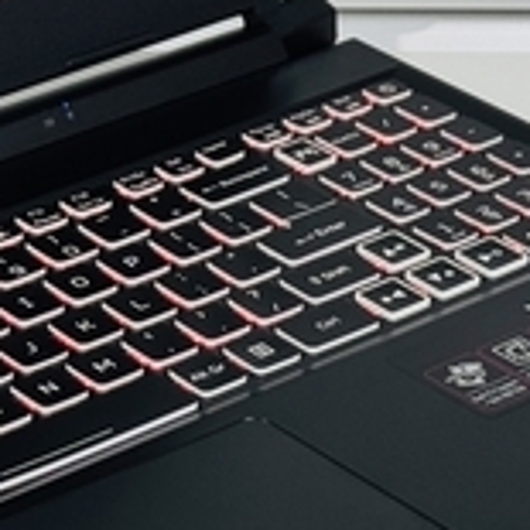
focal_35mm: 219
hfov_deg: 7.9
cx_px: -41
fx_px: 3794
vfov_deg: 8.0
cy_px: 65
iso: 50
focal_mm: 6.76
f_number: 1.78
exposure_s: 1/121
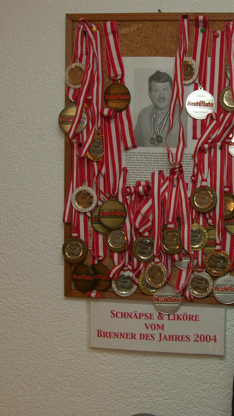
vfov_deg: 35.4
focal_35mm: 59
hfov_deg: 20.0
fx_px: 651
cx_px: 204
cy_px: 206
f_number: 2.5
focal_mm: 10.3
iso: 50
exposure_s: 1/40
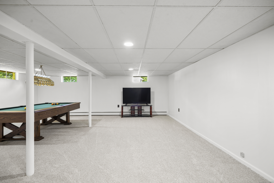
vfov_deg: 73.7
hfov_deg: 96.7
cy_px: 92
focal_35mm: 16
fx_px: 122
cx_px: 137
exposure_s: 1/8
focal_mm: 16
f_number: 7.1
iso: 320
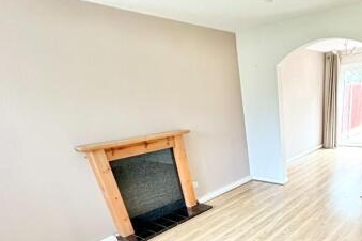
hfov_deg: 66.3
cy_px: 219
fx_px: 251
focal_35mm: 25
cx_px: 278
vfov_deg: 46.1
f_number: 2.2
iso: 1600
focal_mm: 2.22
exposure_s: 1/30
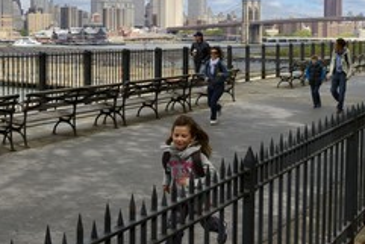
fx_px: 548
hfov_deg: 36.7
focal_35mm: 54
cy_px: 79
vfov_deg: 25.0
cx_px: 142
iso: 400
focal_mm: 31
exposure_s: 1/250
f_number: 16
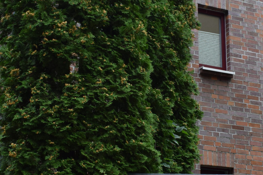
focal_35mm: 78
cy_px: 96
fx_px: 572
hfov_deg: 25.9
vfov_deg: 17.4
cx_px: 147
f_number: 7.1
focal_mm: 21
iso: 400
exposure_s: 1/200
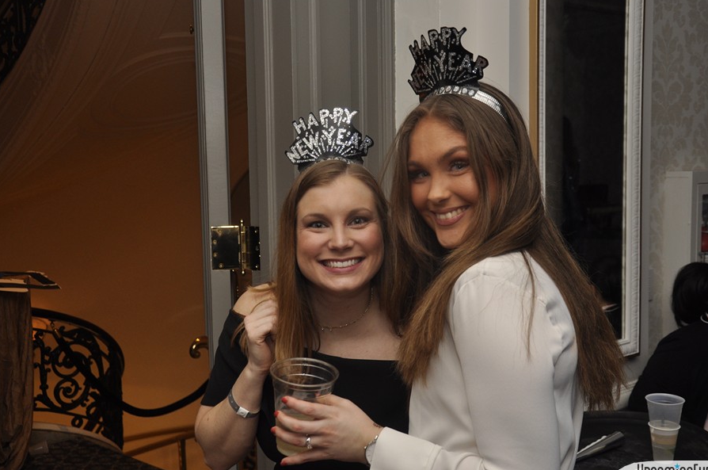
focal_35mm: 47
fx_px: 923
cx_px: 356
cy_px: 240
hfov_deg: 42.0
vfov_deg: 28.6
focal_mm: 28
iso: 400
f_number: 5
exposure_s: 1/60
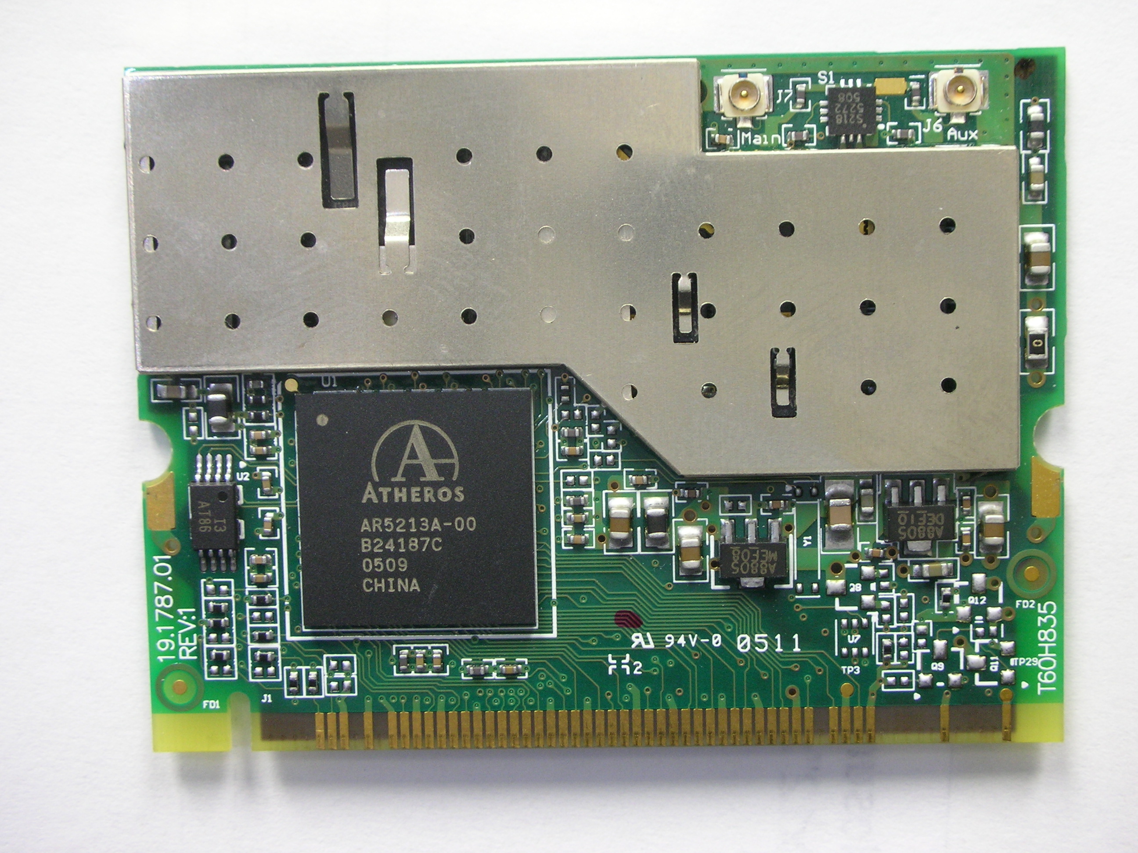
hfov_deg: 31.7
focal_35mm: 61
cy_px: 426
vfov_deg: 24.0
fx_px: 2005
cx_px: 569
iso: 100
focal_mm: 10.1
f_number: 4
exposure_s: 1/4
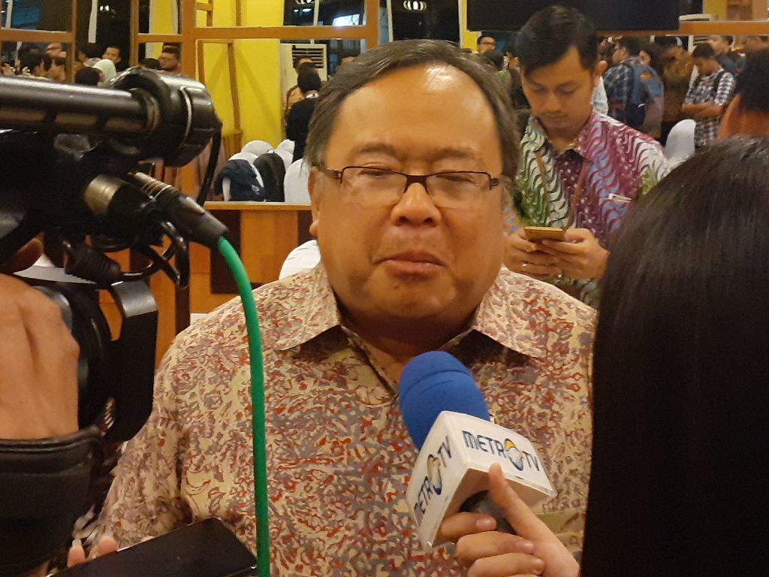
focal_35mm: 27
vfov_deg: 51.4
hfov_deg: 65.3
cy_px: 288
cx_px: 384
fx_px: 600
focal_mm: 3.6
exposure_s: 1/25
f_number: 1.9
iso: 400
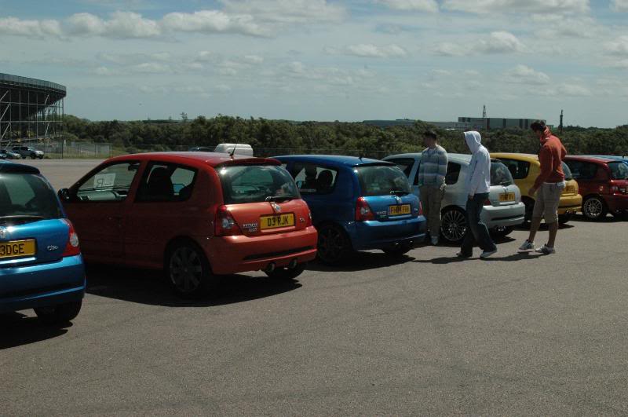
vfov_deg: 31.8
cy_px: 208
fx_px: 732
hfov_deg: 46.5
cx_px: 314
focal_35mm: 42
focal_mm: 28
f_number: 13
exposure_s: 1/640
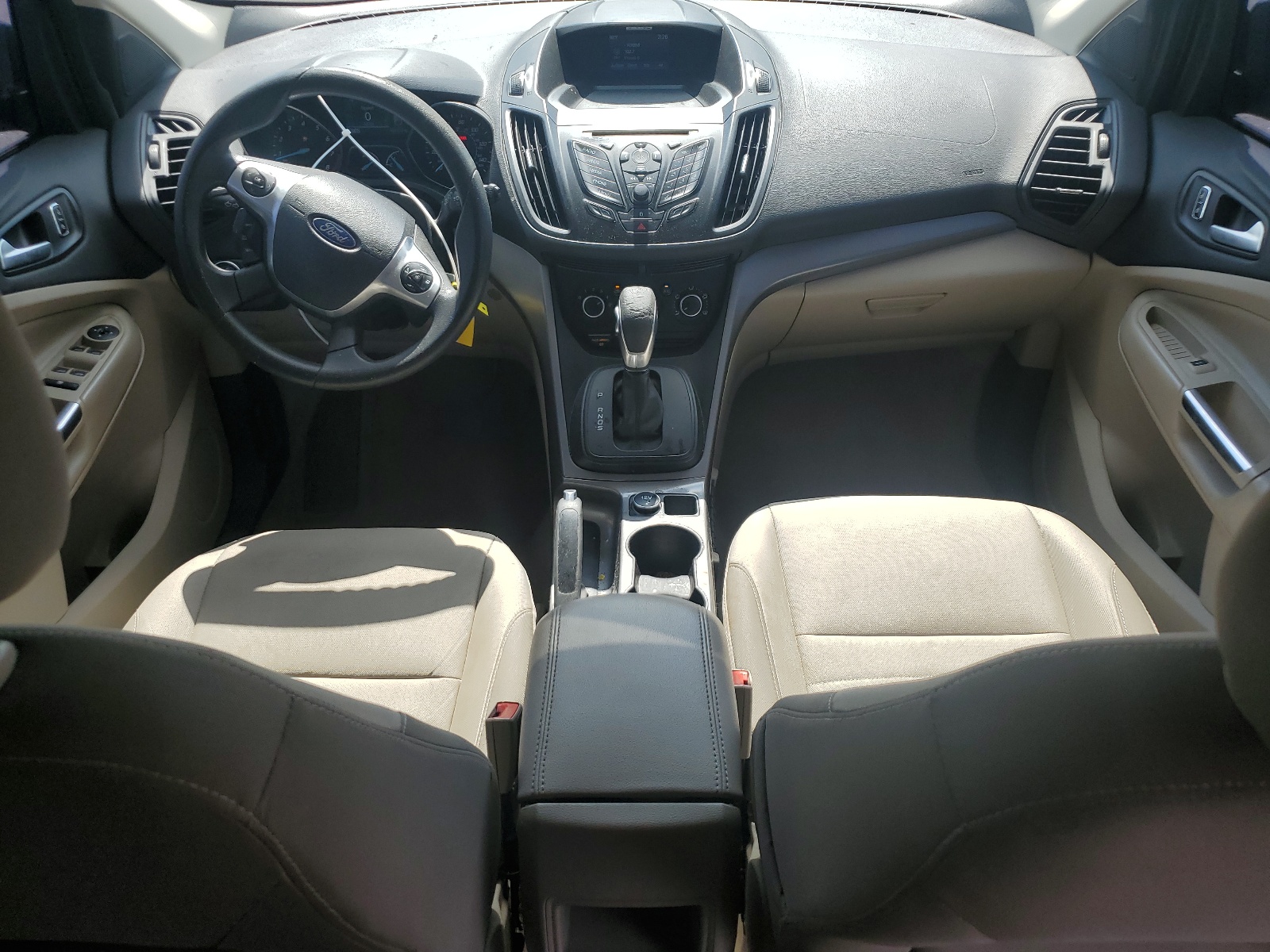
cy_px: 476
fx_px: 954
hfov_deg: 67.3
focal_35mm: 26
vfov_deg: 53.1
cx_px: 635
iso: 50
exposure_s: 1/1000
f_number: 1.5
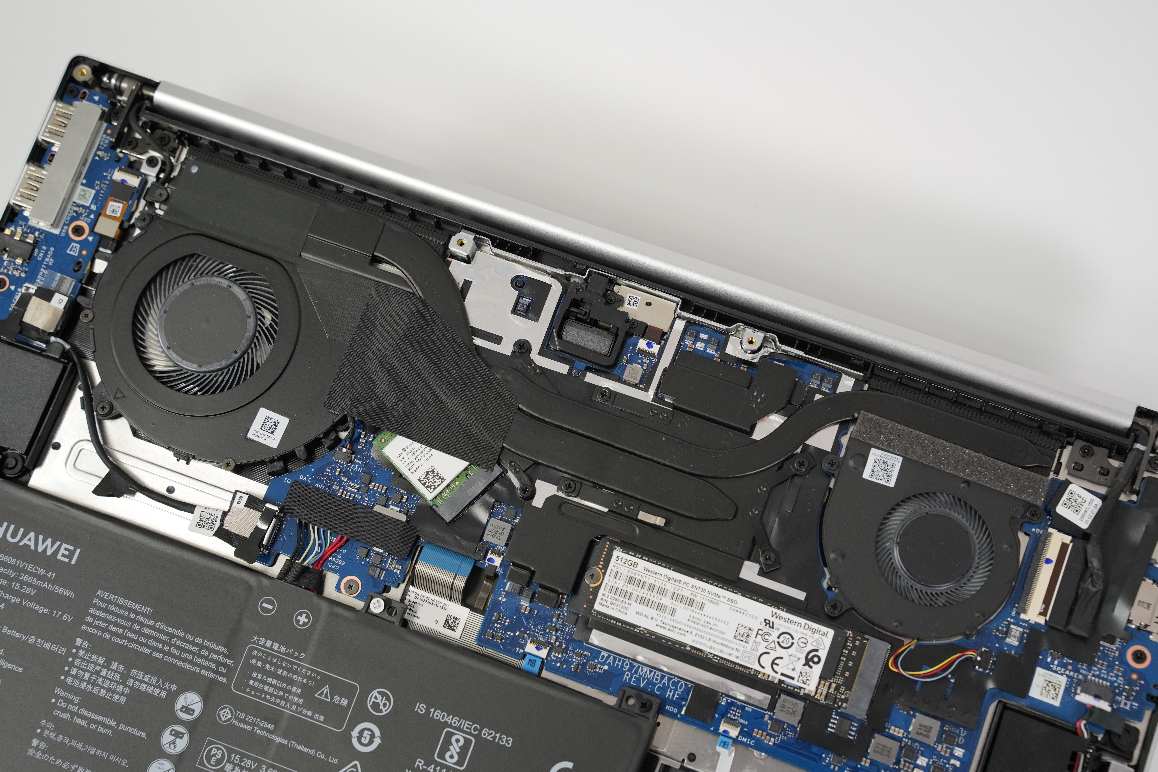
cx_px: 571
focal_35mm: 54
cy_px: 393
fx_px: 1737
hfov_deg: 36.9
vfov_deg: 25.1
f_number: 7.1
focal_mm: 53
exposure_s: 1/60
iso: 1250
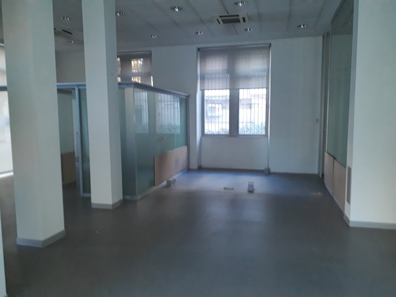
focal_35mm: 27
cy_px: 148
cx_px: 198
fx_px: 309
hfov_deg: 65.3
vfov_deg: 51.4
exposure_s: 1/17
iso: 200
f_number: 1.9
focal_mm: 3.6
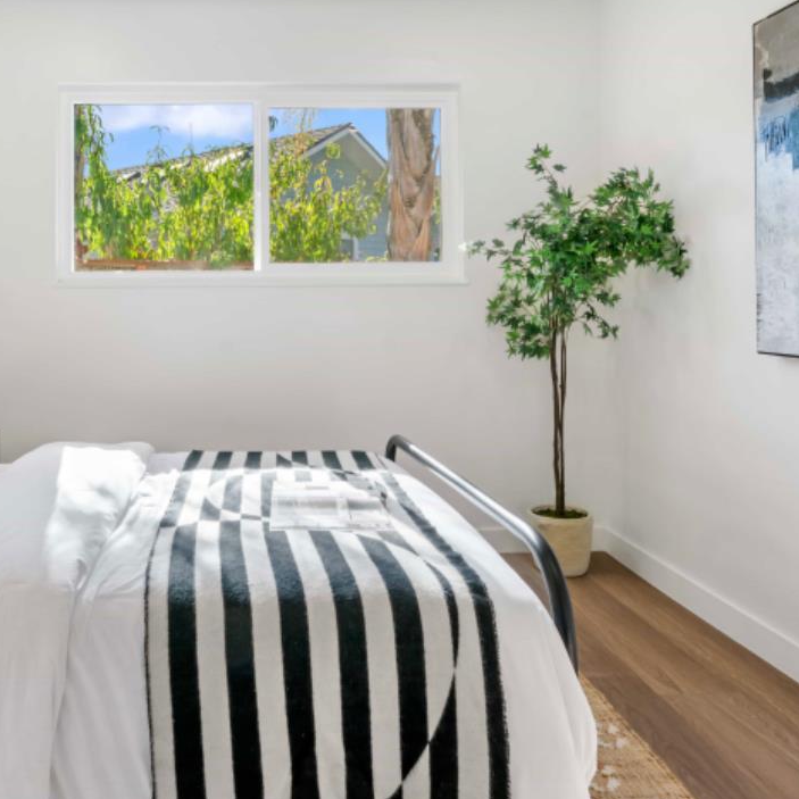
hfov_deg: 54.3
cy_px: 283
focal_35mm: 29
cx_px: 256
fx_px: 757
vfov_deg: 54.8
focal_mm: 16
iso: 500
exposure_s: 1/40
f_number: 11
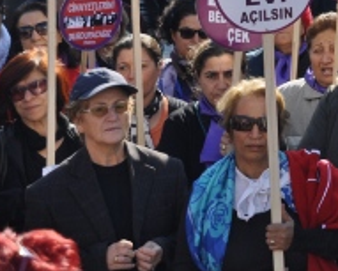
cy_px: -40
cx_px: 432
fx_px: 1621
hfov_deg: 11.6
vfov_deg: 9.4
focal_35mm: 162
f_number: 8
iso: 200
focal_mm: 40
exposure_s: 1/250
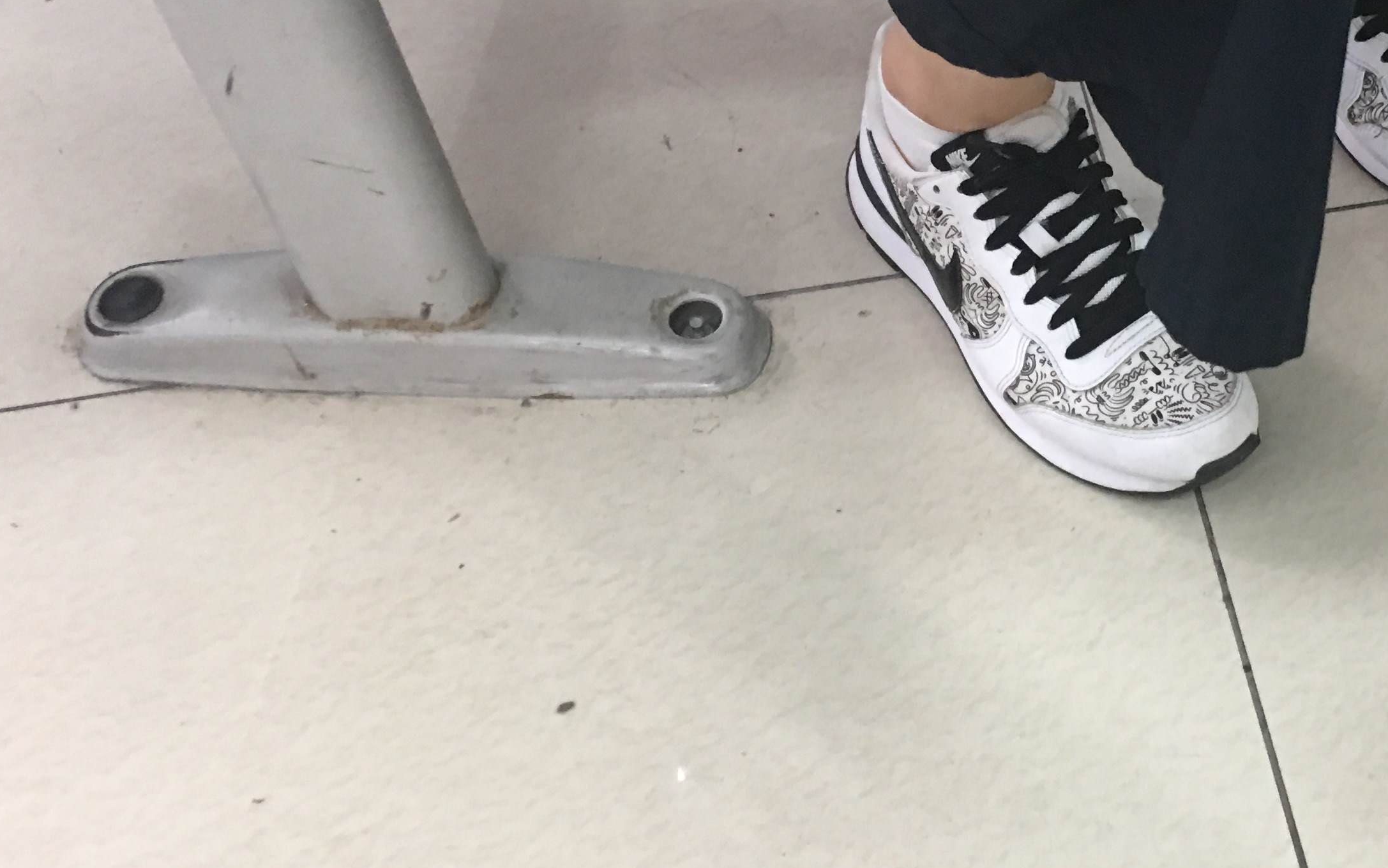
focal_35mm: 57
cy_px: 288
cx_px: 1189
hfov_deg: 34.1
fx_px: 2156
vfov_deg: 22.7
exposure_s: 1/17
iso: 100
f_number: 2.2
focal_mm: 4.15
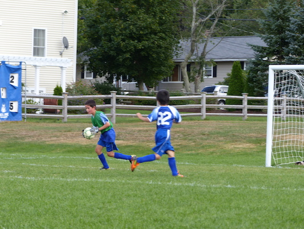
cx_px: 152
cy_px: 114
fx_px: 1941
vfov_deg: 6.7
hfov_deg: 9.0
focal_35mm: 221
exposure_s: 1/400
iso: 100
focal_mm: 39.8
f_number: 2.8
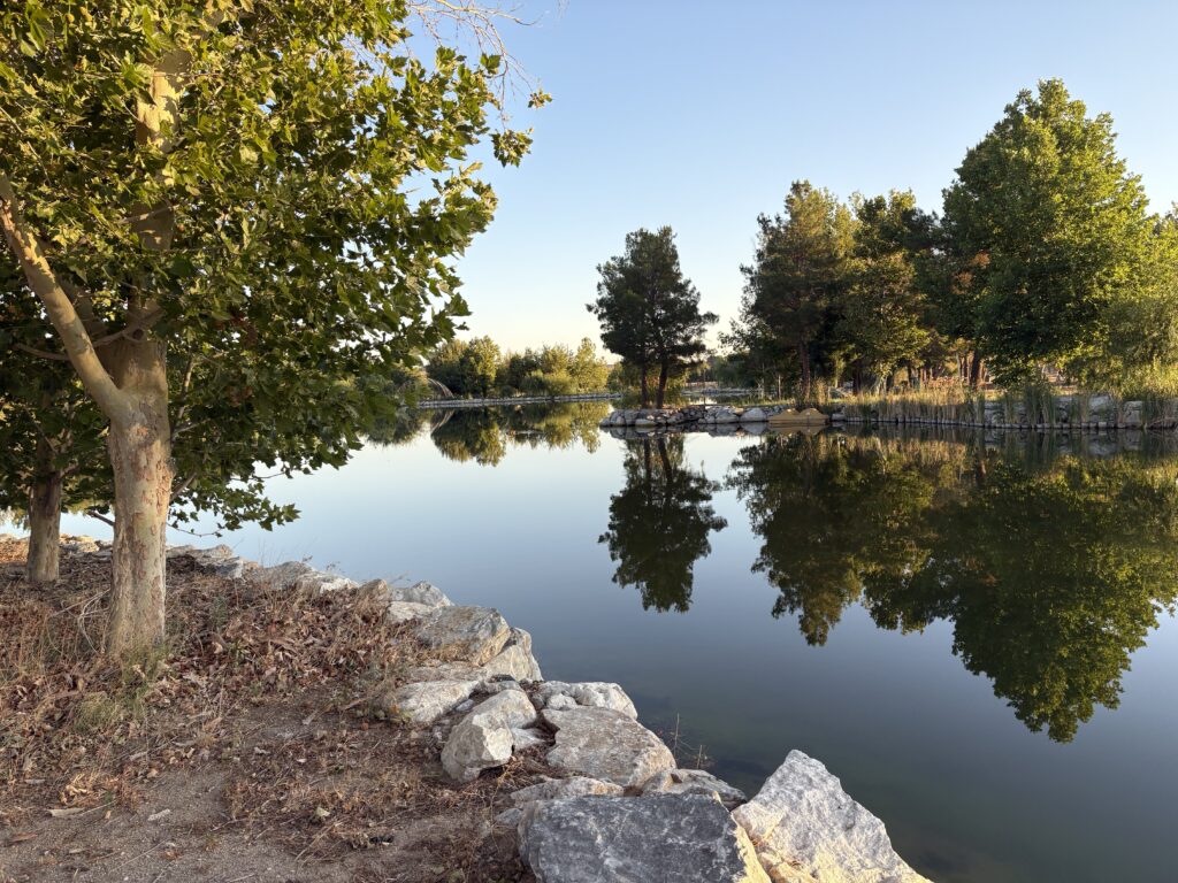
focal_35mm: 26
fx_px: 885
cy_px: 442
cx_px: 589
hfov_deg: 67.3
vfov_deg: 53.1
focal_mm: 5.96
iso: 50
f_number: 1.6
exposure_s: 1/618
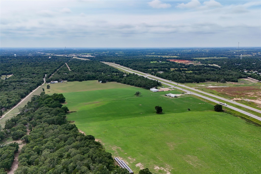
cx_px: 130
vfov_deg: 67.4
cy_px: 87
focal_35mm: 18
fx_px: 131
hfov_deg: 90.0
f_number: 7.1
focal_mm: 18
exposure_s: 3.2
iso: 160
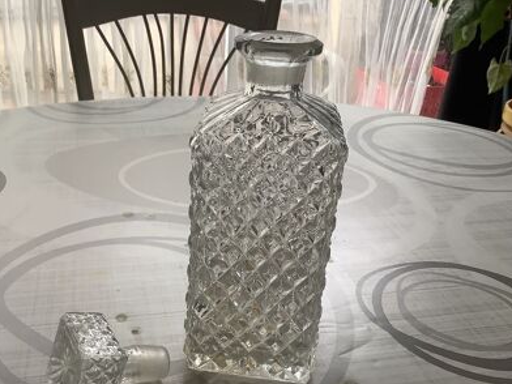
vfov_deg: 37.5
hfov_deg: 48.7
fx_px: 562
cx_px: 204
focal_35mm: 38
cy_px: 234
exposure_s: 1/60
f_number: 2.4
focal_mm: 3.3
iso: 100
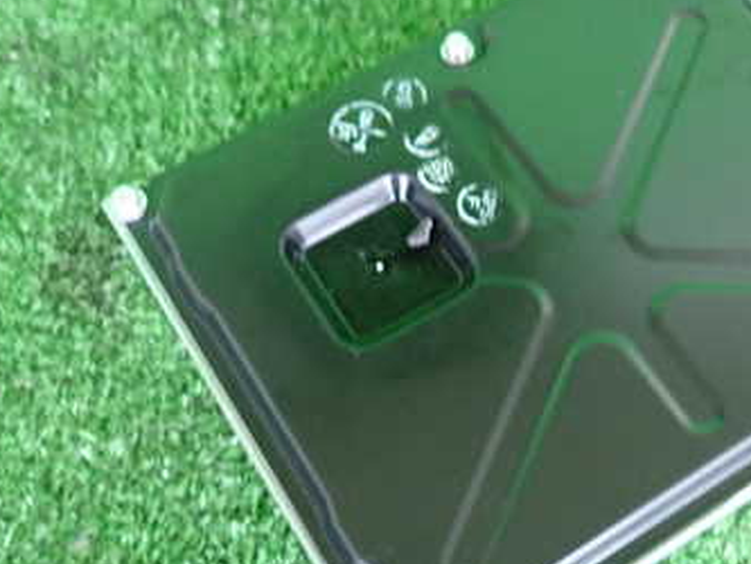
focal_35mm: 45
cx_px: 498
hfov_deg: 41.5
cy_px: 363
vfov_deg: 32.0
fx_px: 977
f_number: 2
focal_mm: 4.5
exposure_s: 1/30
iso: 640
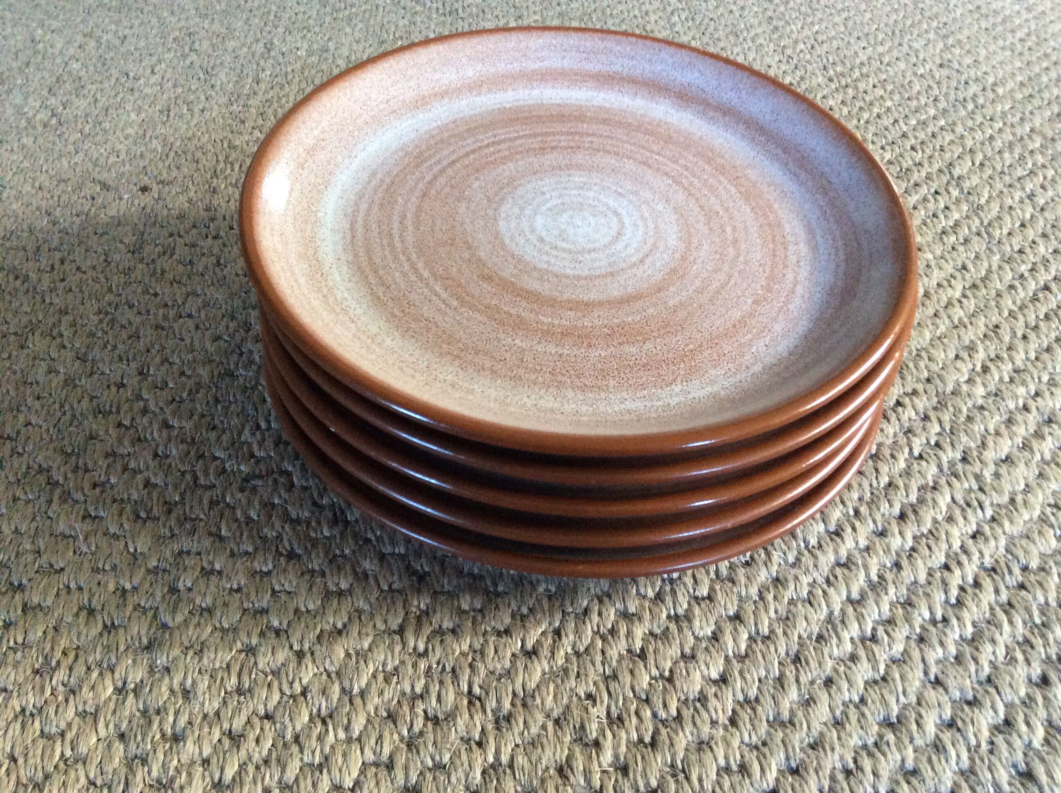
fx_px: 979
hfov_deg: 56.9
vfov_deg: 44.1
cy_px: 396
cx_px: 530
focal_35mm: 32
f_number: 2.4
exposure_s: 1/25
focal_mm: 3.3
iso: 320
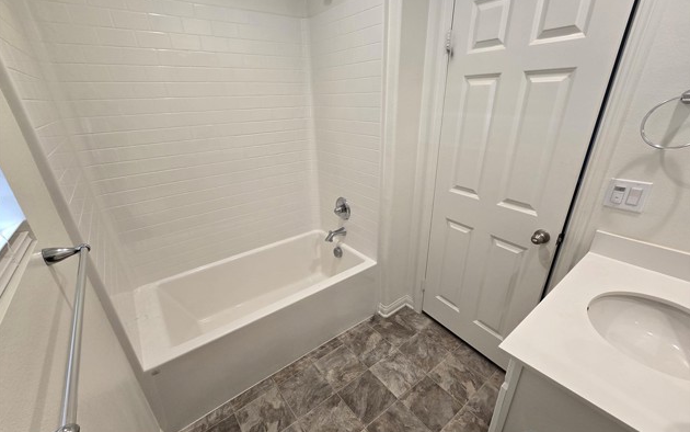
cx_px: 346
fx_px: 263
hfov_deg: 105.3
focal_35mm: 14
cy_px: 231
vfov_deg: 78.5
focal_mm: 2.2
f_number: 2.2
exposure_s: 1/60
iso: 80
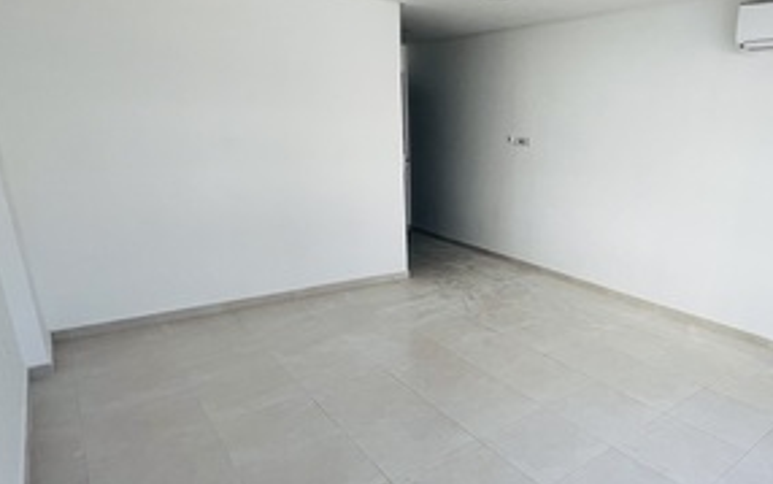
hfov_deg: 76.3
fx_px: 464
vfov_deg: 54.9
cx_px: 534
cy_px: 277
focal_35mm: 22
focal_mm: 1.57
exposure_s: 1/99
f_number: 1.8
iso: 64
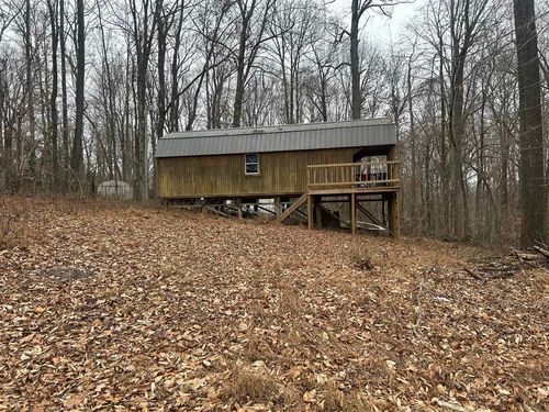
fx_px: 412
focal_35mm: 26
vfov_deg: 53.1
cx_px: 274
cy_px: 206
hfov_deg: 67.3
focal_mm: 5.7
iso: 50
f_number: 1.5
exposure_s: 1/411
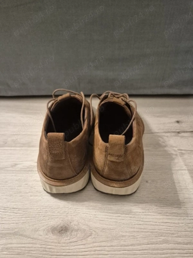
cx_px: 96
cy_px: 129
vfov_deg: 73.9
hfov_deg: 58.9
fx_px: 171
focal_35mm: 23
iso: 1600
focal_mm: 5.4
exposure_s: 1/100
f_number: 1.8
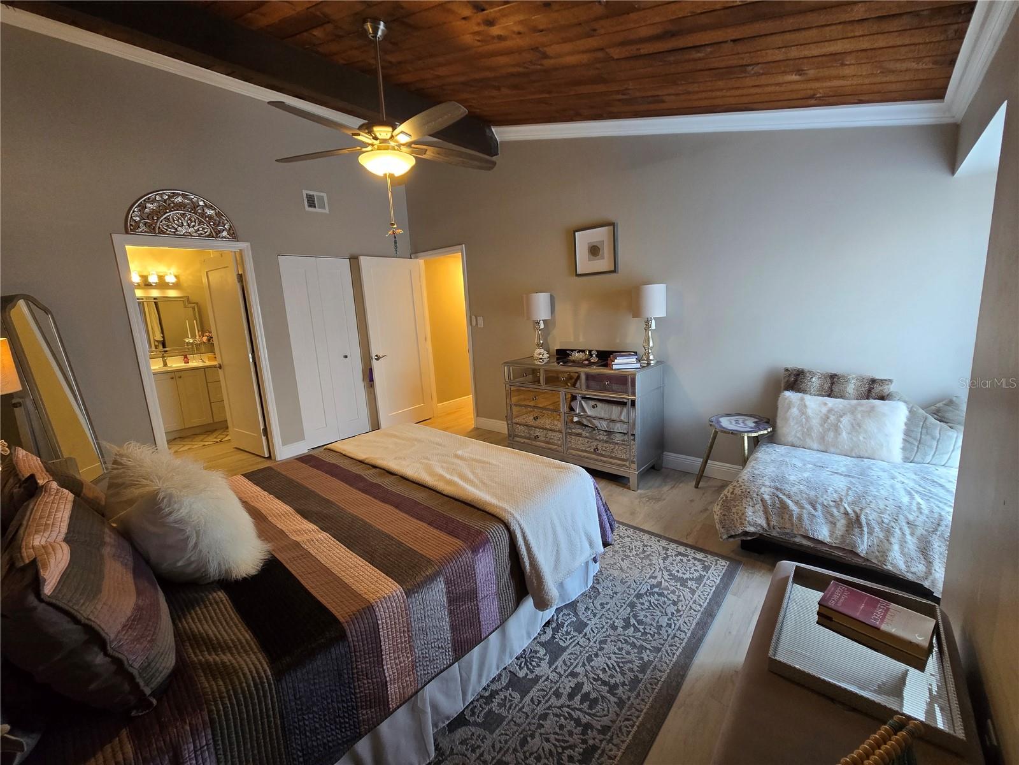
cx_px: 510
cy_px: 382
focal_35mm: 13
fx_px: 383
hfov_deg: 106.2
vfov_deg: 89.9
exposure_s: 1/60
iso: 200
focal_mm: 2.2
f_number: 2.2
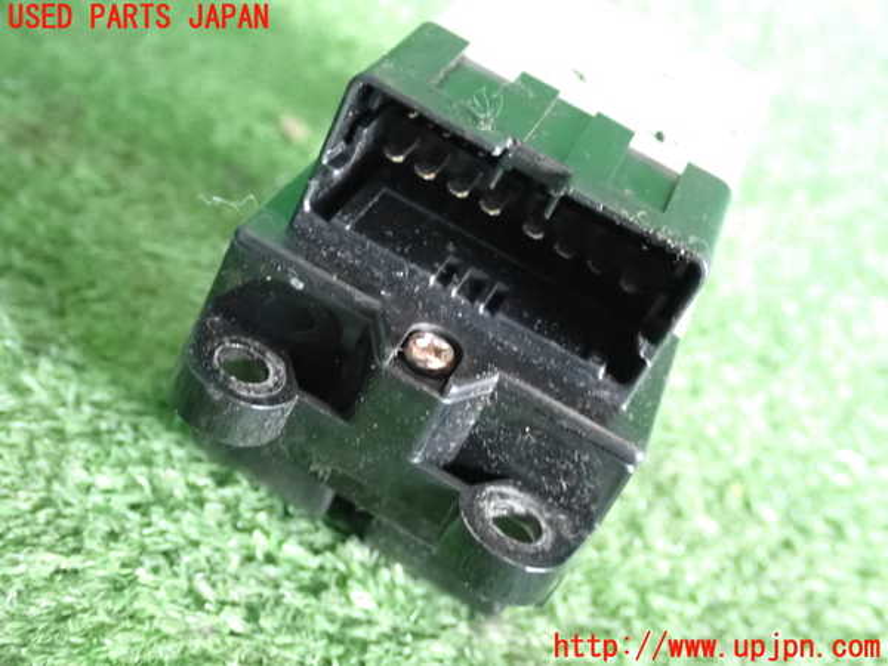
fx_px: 1385
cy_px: 333
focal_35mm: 54
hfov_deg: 35.5
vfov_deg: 27.0
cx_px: 444
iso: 2000
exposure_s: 1/40
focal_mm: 9.65
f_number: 3.3
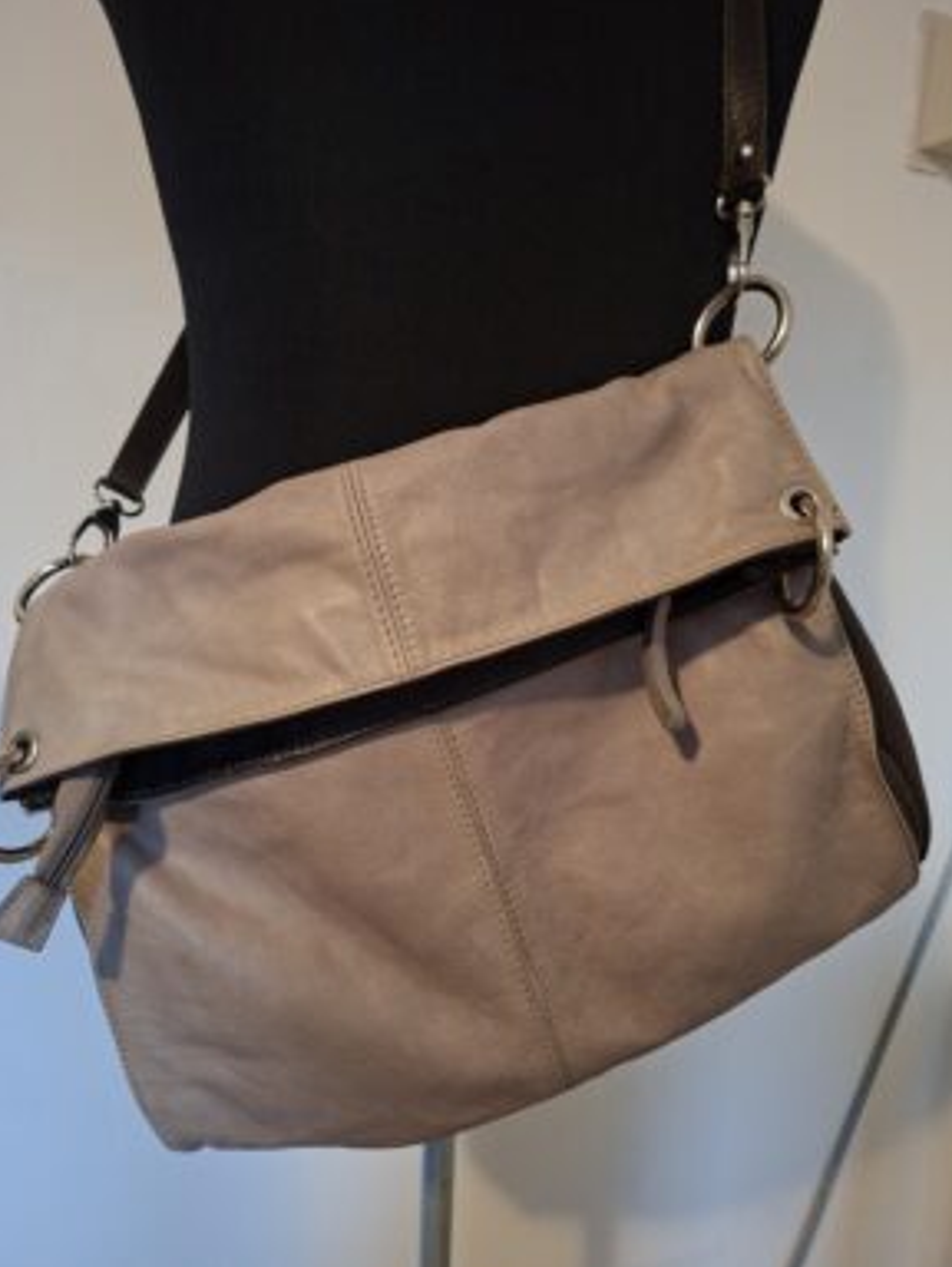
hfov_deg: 56.9
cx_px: 466
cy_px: 648
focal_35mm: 24
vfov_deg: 71.5
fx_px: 879
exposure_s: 1/25
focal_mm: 5.54
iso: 800
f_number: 1.8
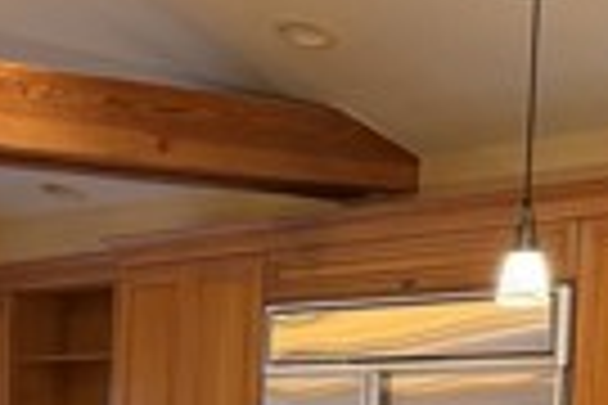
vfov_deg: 11.3
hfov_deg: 16.6
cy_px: 554
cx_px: -117
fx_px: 1993
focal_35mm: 118
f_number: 1.78
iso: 400
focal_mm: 6.76
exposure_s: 1/60
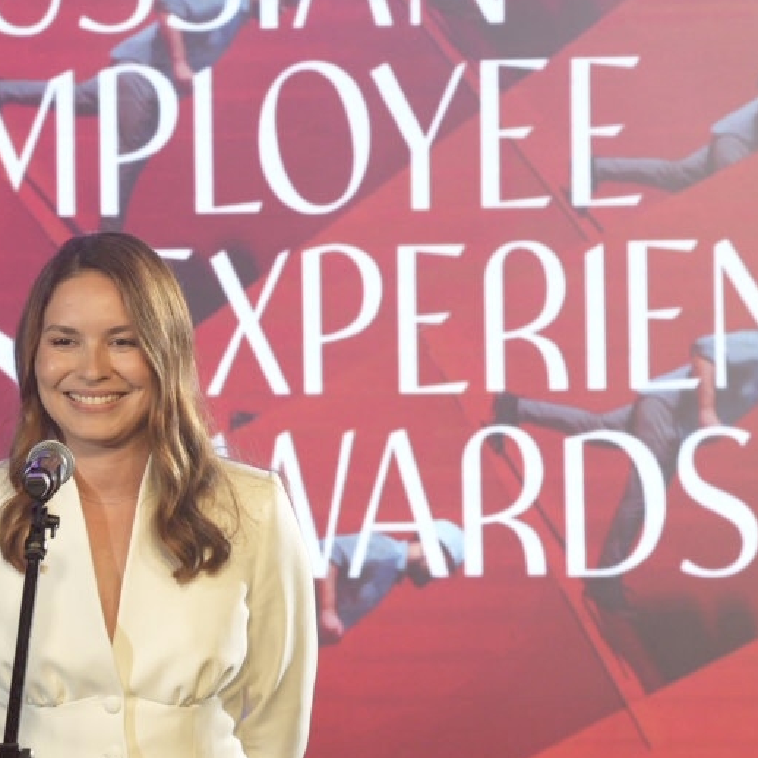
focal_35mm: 215
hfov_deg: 8.1
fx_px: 5326
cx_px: -89
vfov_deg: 8.1
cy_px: 338
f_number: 5.6
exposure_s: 1/160
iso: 1000
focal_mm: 81
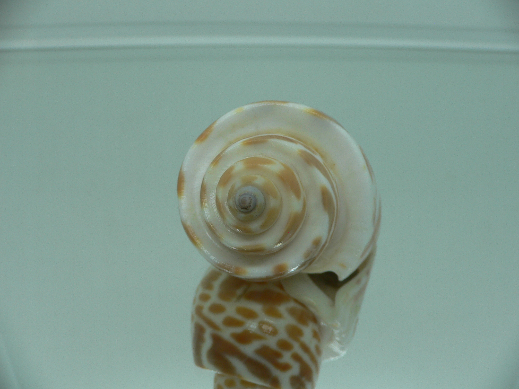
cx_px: 260
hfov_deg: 52.6
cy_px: 194
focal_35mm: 35
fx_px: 525
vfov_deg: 40.7
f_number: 2.8
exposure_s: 1/80
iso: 80
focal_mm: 4.6
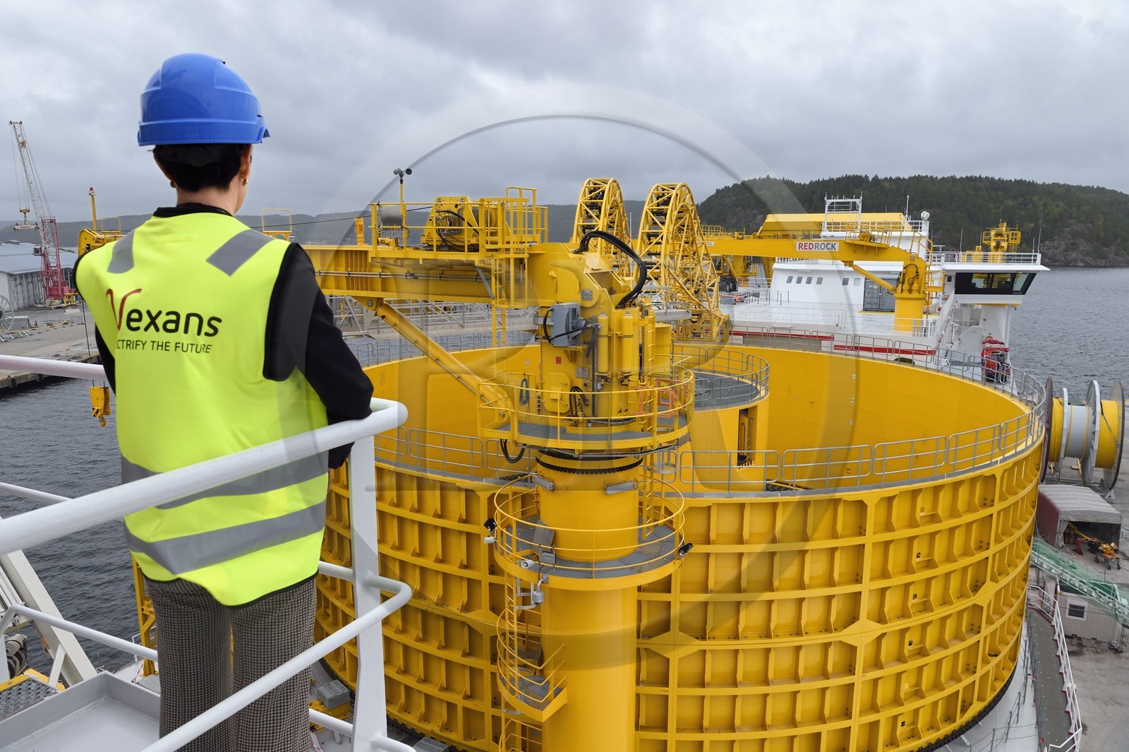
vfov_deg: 53.1
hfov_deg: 73.8
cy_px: 376
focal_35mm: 24
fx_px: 752
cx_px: 564
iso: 400
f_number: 11
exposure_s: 1/320
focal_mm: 24
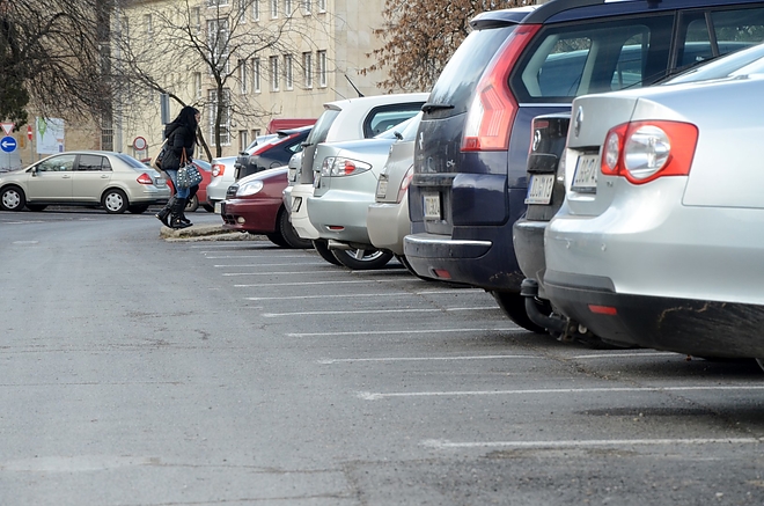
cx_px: 382
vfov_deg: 8.7
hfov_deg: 13.1
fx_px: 3335
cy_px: 253
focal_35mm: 158
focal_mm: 105
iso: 1000
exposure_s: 1/250
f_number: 9.5
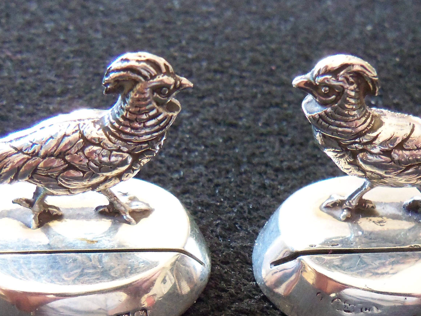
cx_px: 227
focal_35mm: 52
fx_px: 632
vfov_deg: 27.3
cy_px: 263
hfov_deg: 36.8
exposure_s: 1/30
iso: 400
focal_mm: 5.1
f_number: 3.9
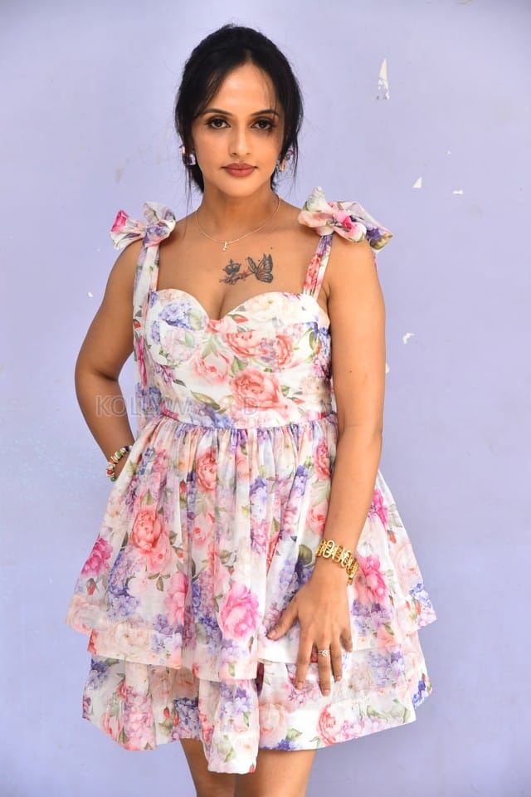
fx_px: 1880
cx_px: 266
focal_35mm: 85
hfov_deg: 16.1
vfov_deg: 23.9
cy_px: 398
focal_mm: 85
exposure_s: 1/125
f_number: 5
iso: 1600
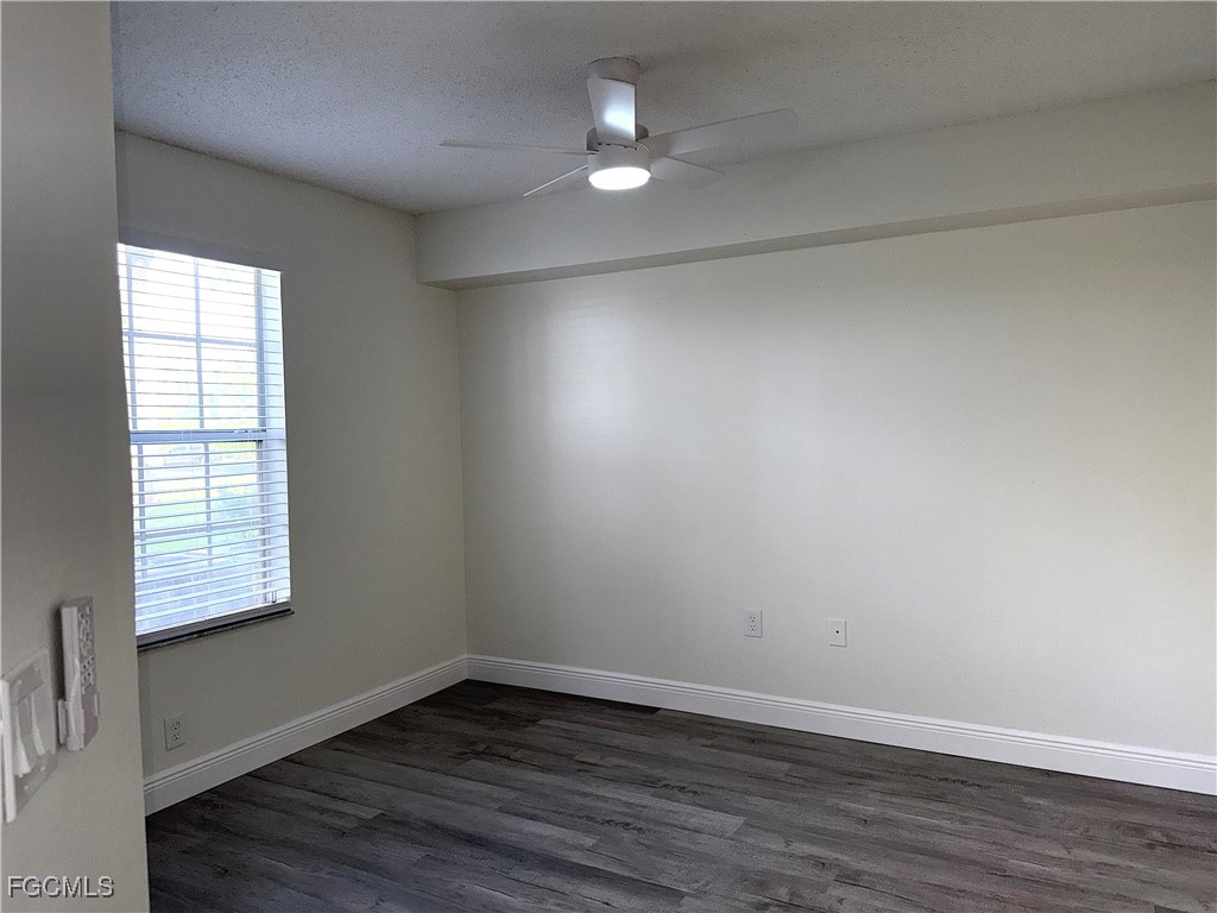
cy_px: 456
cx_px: 608
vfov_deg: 56.8
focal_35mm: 24
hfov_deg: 71.6
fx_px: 844
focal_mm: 6.76
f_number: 1.78
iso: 50
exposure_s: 1/262
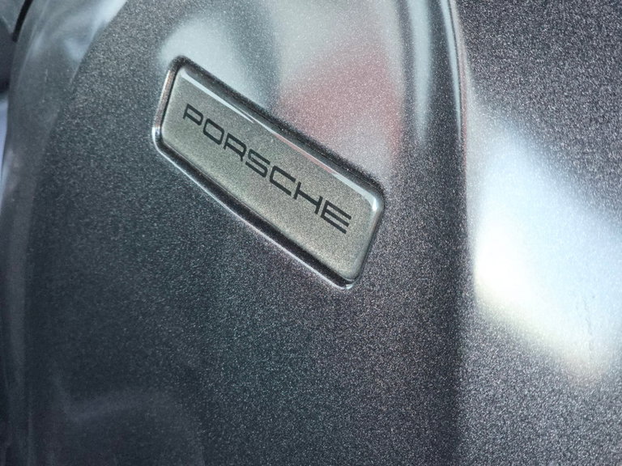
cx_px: 311
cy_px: 233
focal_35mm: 69
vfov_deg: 21.3
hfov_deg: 28.2
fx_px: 1240
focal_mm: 7.9
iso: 400
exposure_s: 1/120
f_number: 2.4
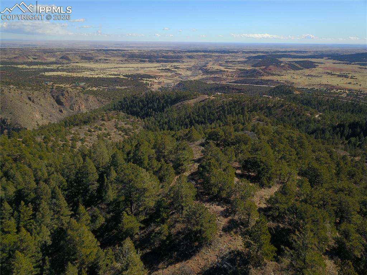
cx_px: 184
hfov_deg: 67.3
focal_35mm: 26
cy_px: 138
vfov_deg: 53.0
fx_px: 276
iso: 100
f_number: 2.2
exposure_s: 1/1253
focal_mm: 4.73
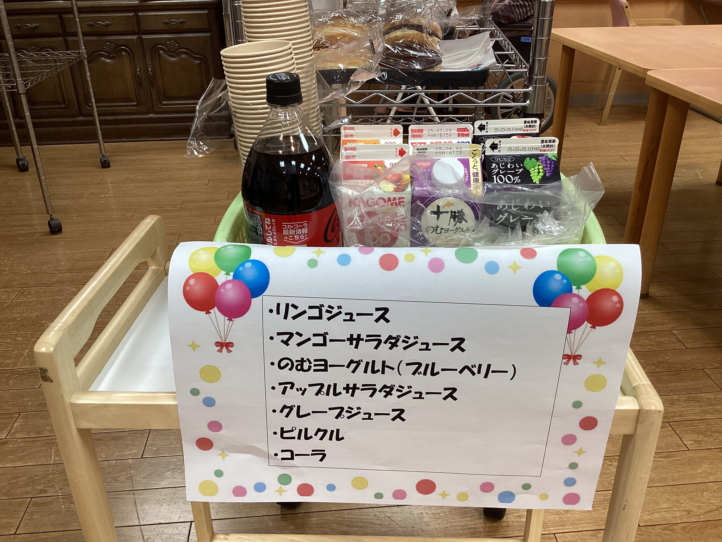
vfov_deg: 45.4
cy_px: 271
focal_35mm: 31
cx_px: 361
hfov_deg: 58.4
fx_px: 647
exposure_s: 1/60
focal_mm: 3.3
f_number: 2.4
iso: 80
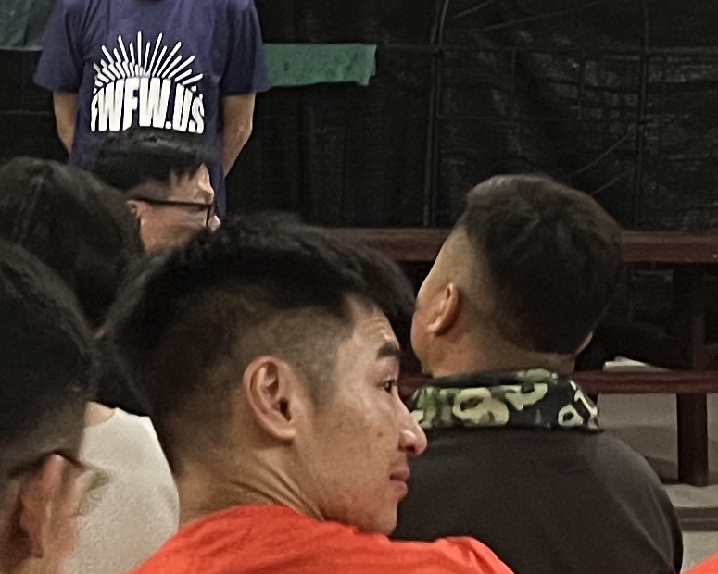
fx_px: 2805
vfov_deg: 11.7
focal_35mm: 132
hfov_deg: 14.3
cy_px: 300
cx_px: -49
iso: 500
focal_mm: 5.7
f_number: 1.5
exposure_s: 1/25
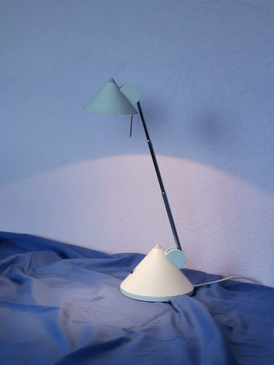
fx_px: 855
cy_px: 182
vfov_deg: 24.1
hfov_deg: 18.2
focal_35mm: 81
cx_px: 137
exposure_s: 1/50
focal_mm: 7.48
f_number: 2.4
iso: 80
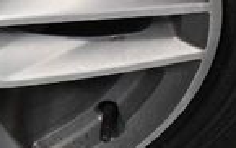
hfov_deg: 11.9
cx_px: -186
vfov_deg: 8.1
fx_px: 1043
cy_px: 9
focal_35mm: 162
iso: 1800
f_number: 3.5
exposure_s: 1/125
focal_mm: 18
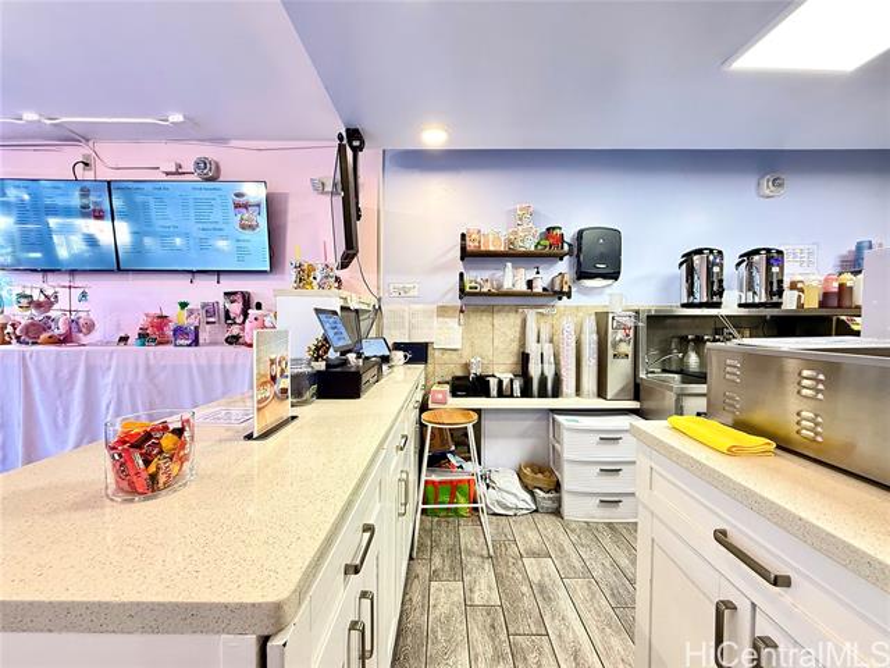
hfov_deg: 102.1
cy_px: 334
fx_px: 360
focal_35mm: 14
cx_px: 445
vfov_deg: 85.7
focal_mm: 2.22
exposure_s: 1/60
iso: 250
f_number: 2.2
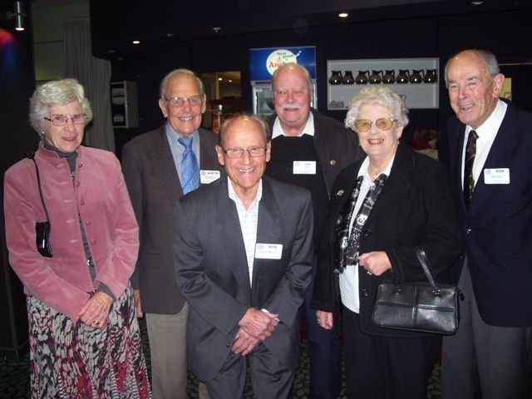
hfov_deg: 51.4
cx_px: 266
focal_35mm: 36
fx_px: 553
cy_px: 200
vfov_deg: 39.7
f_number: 2.7
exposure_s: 1/60
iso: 125
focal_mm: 6
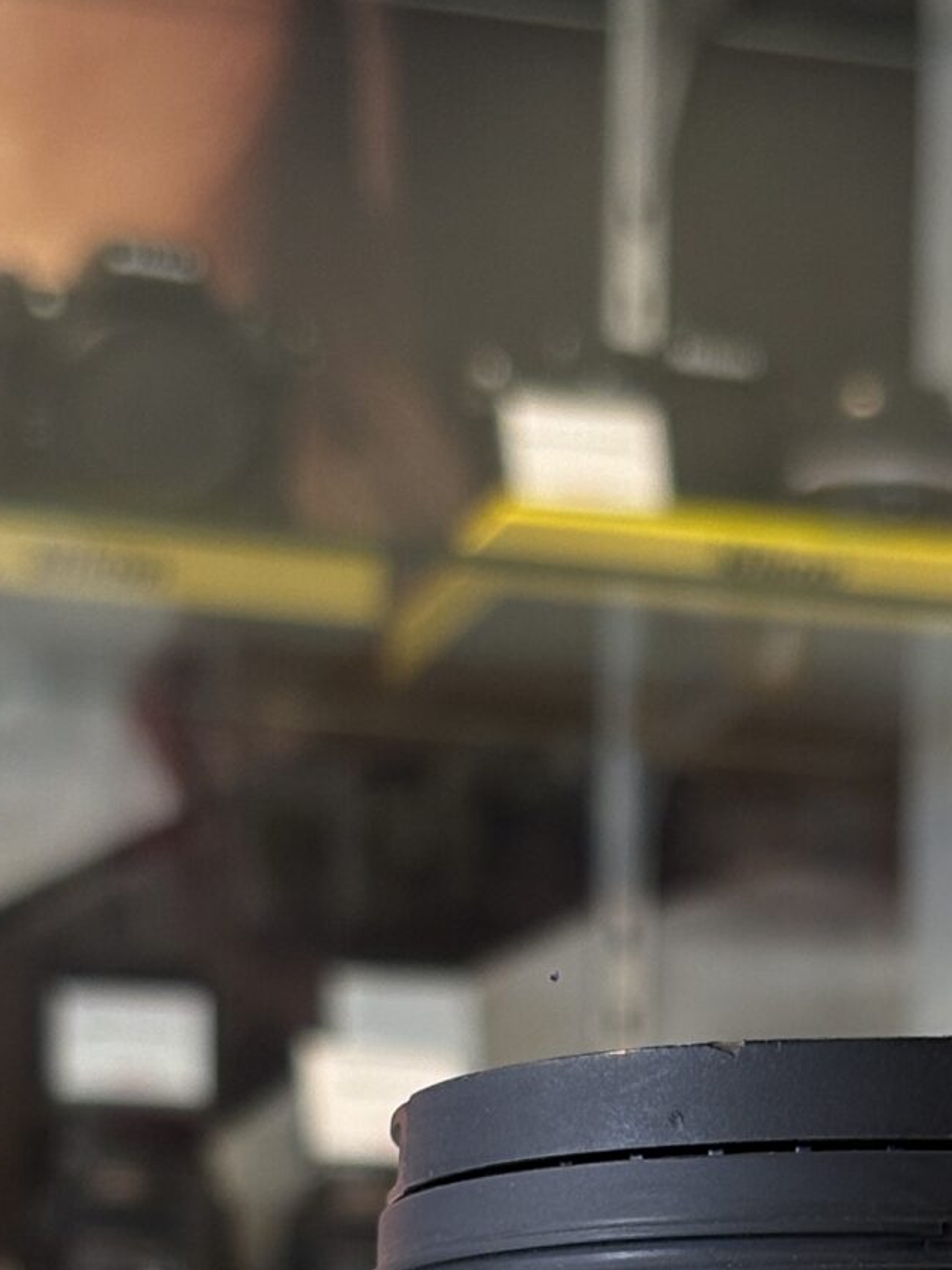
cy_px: 1721
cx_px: 979
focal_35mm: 155
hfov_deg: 9.5
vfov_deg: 12.3
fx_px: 5685
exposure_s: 1/100
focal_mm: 5.96
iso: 50
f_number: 1.6
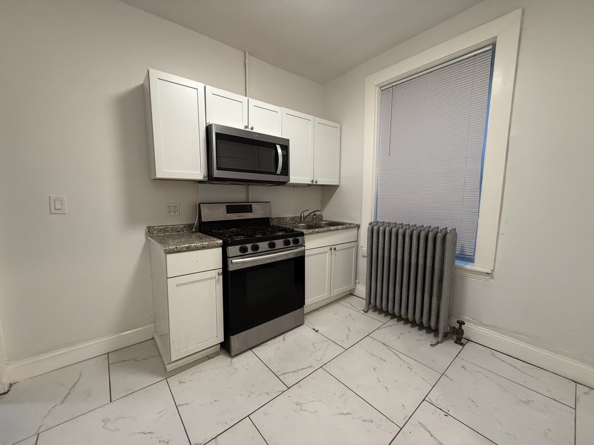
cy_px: 222
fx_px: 240
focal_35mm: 14
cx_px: 297
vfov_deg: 85.7
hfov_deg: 102.1
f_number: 2.2
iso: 250
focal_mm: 2.22
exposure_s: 1/60
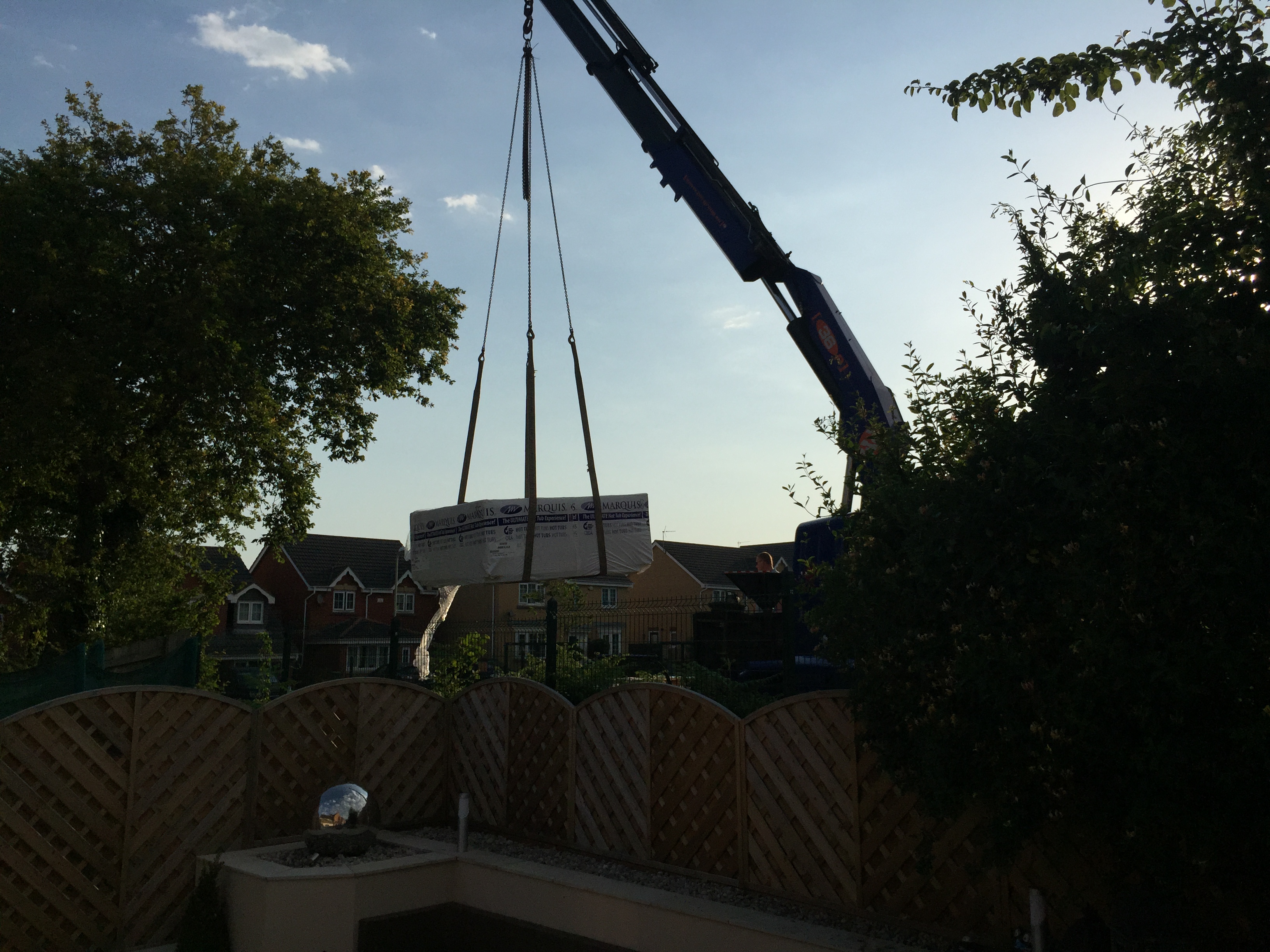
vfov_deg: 48.2
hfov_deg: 61.7
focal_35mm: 29
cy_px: 476
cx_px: 635
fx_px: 1064
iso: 32
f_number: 2.2
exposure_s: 1/7937
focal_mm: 4.15
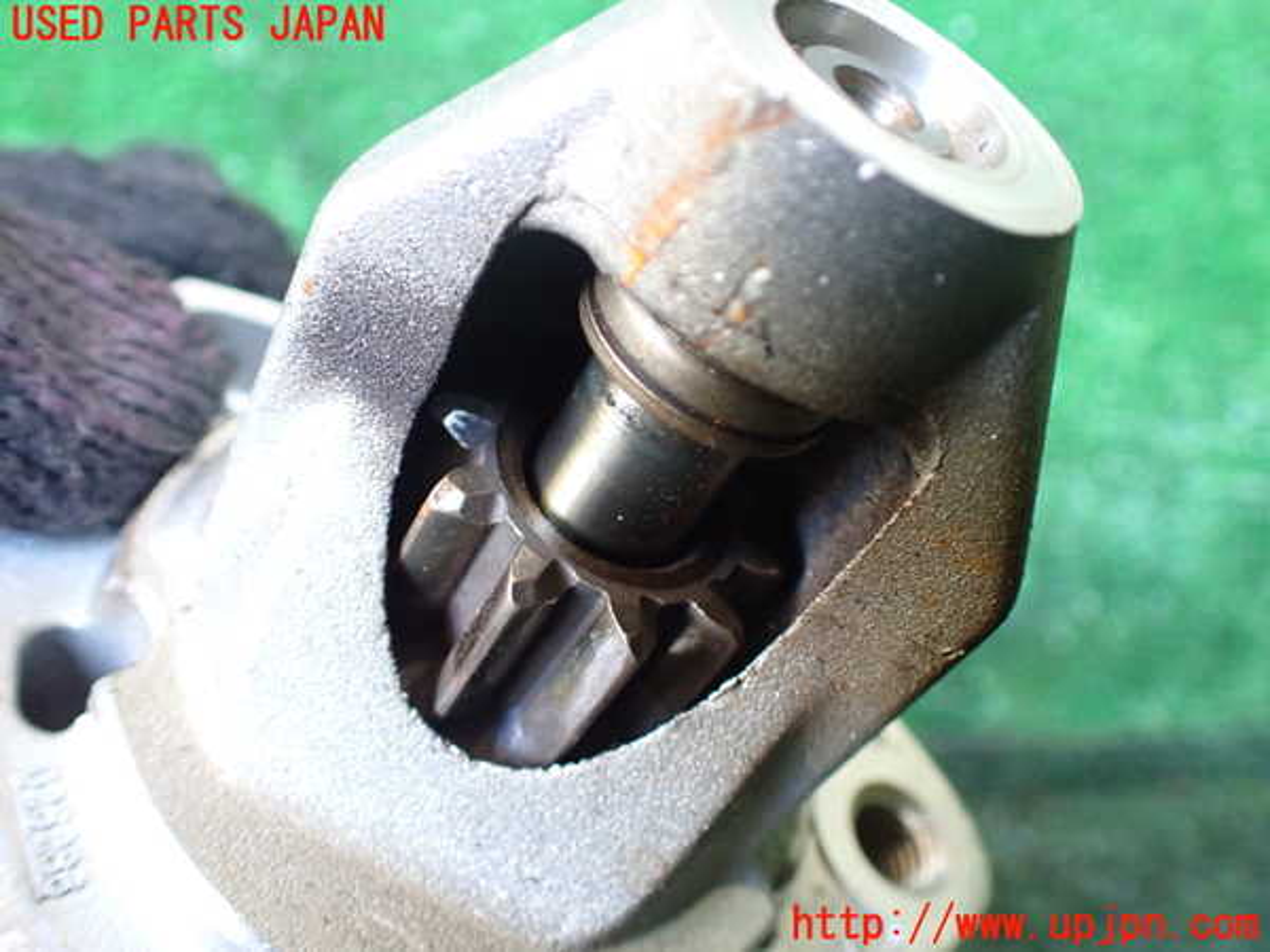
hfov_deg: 60.0
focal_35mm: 30
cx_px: 635
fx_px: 1101
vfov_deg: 46.8
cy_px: 476
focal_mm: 5.4
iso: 800
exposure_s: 1/50
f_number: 2.3
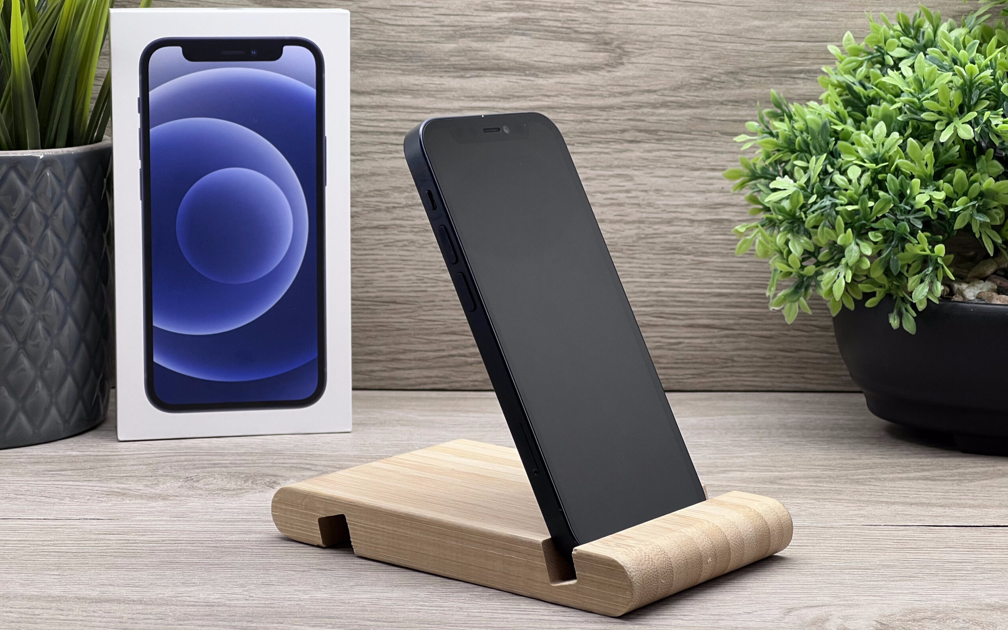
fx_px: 2253
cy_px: 254
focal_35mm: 82
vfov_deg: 15.9
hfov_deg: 25.2
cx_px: 506
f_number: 2.8
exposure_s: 1/100
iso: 64
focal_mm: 9
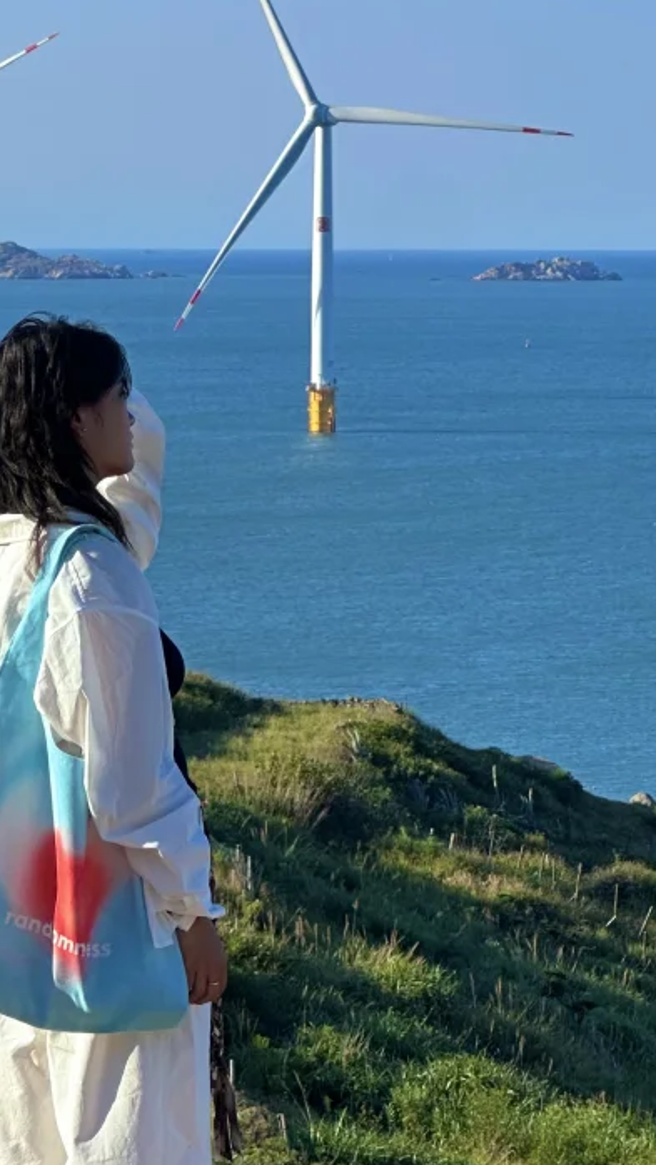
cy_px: 287
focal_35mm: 173
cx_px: -194
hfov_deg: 7.0
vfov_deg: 12.4
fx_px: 5346
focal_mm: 9
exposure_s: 1/723
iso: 32
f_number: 2.8
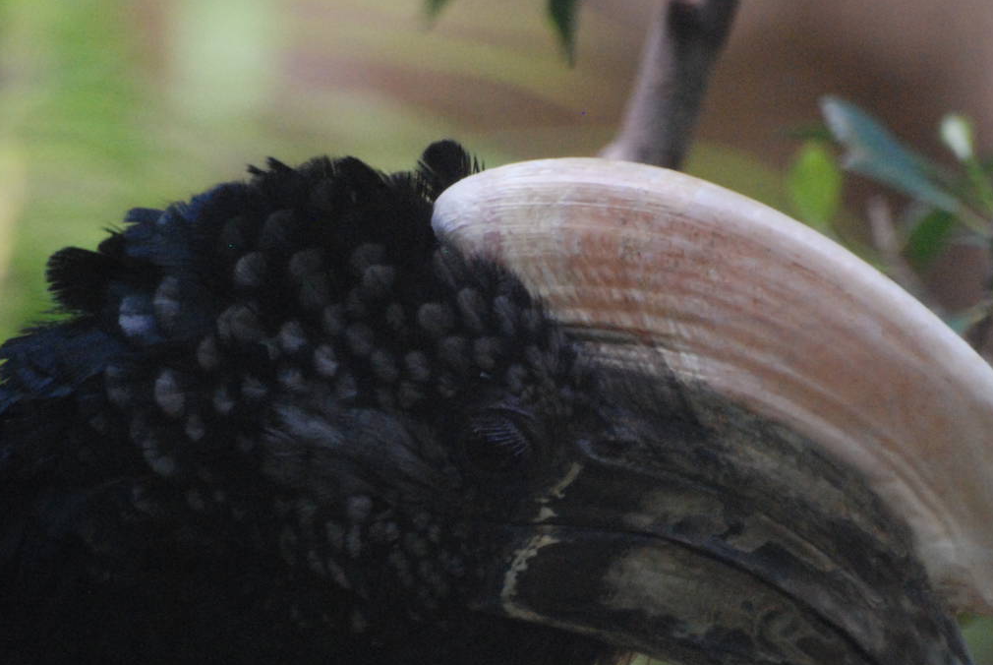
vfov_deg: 1.9
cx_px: 653
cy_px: 478
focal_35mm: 713
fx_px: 19689
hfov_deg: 2.9
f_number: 5.6
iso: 1600
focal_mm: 300
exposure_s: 1/160
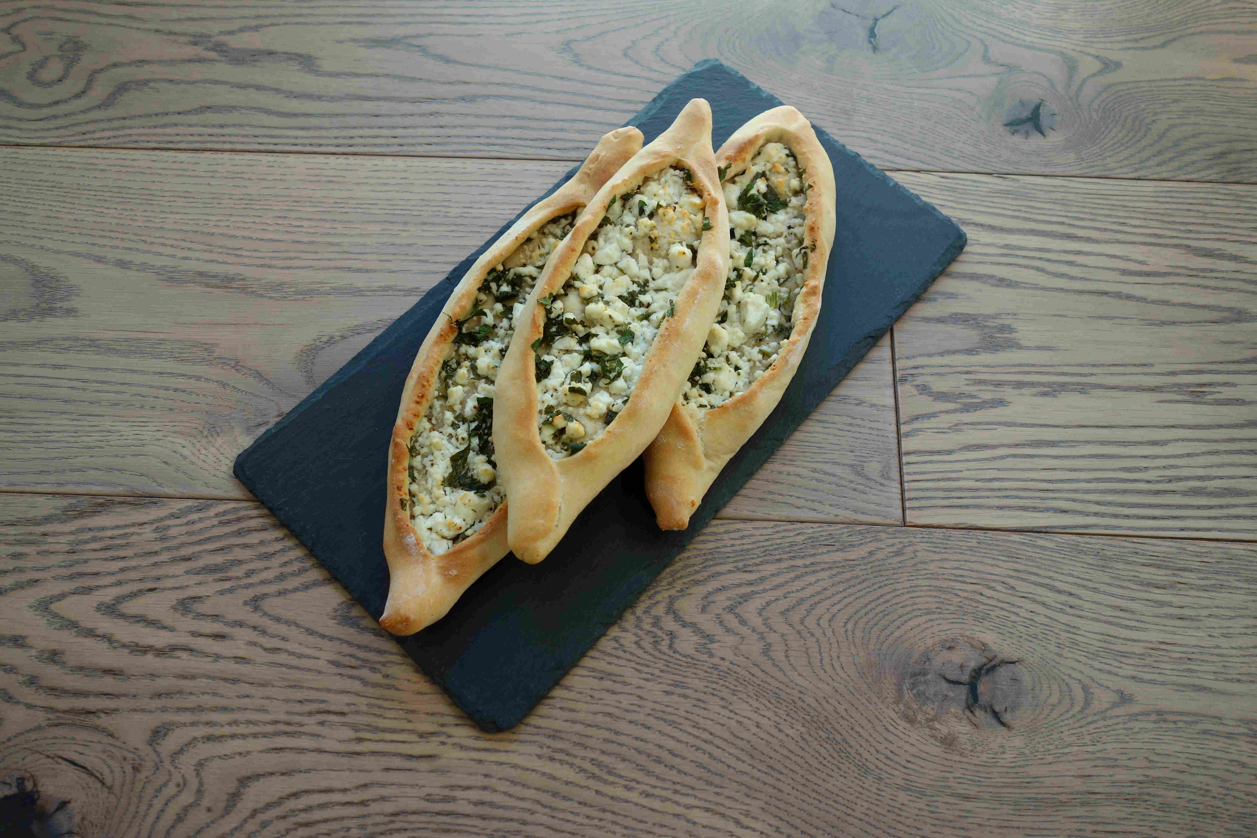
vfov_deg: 46.4
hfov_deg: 65.5
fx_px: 978
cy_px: 419
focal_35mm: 28
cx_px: 628
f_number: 3.2
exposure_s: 1/100
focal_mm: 10.4
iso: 125
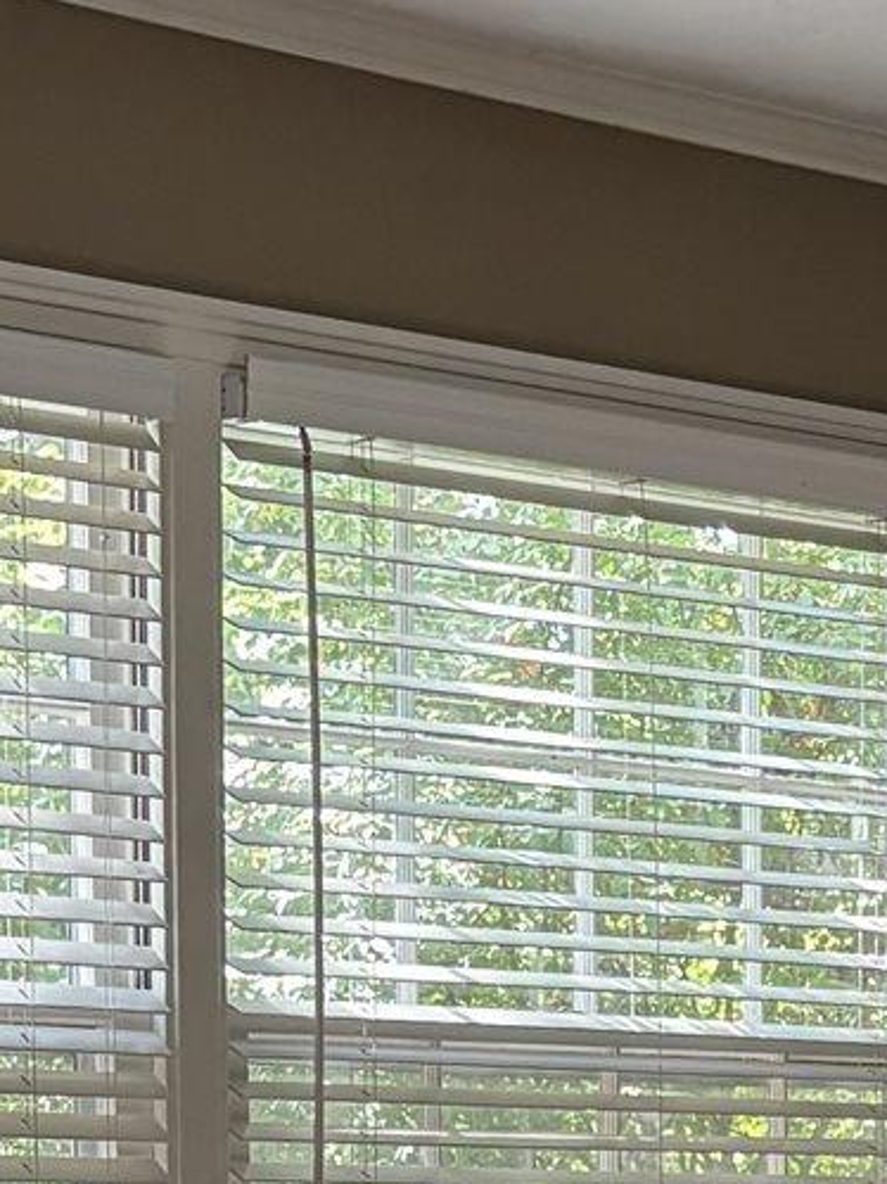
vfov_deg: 15.5
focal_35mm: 120
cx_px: 1345
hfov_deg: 11.8
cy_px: 1587
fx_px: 4102
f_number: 1.6
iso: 160
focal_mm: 5.96
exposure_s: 1/60
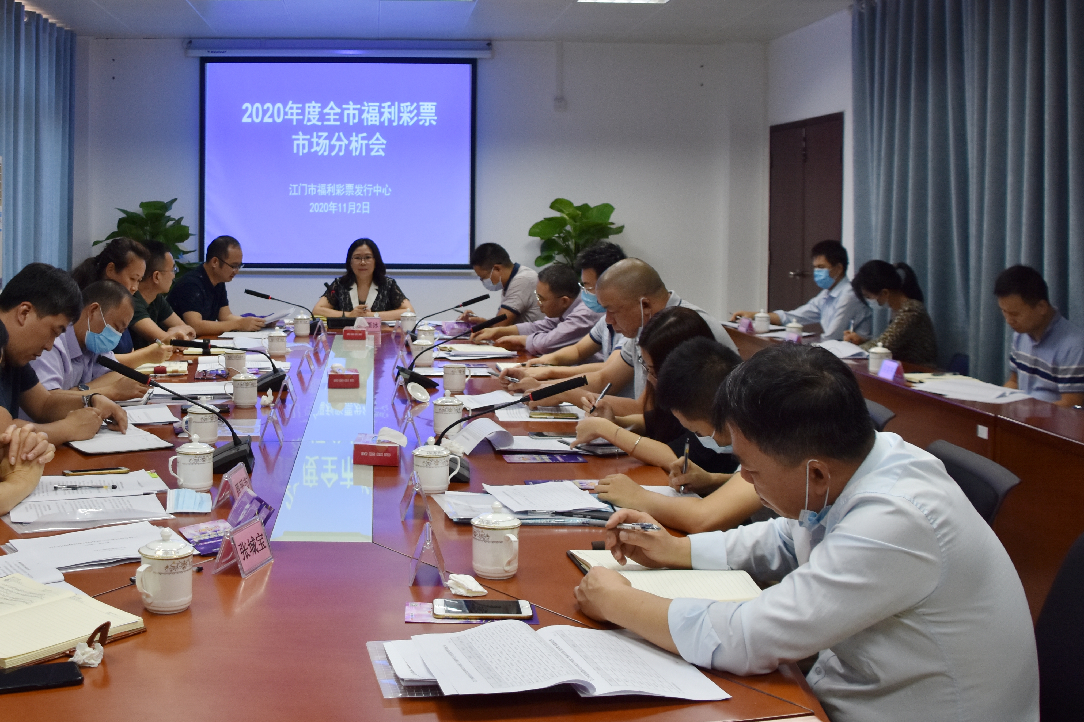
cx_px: 358
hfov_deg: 47.6
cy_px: 256
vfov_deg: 33.2
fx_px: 1204
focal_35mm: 40
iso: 320
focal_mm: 18
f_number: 4.5
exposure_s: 1/80
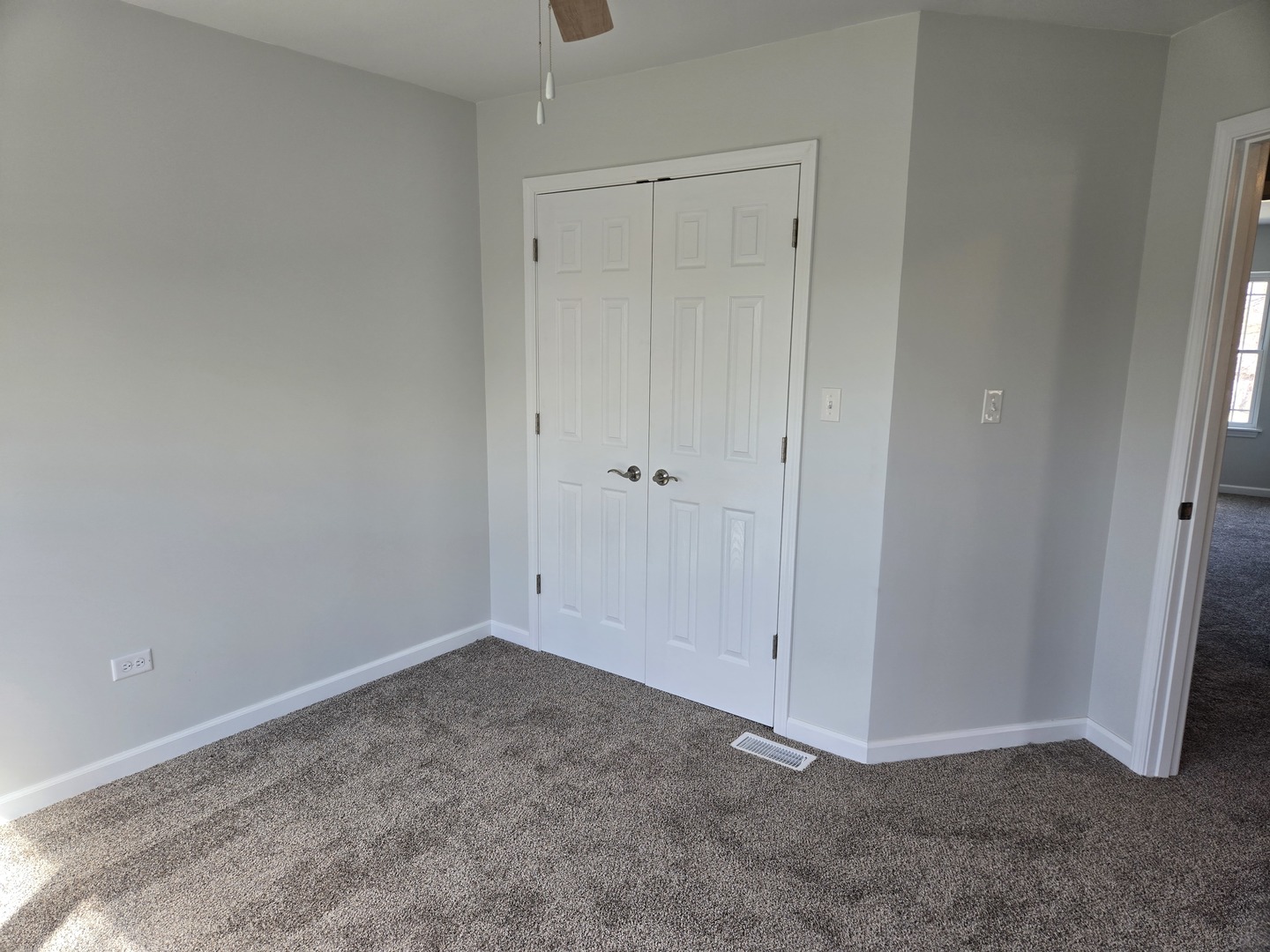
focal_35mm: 23
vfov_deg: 58.9
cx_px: 635
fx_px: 844
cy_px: 476
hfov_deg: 73.9
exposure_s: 1/120
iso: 50
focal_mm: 5.4
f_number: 1.8
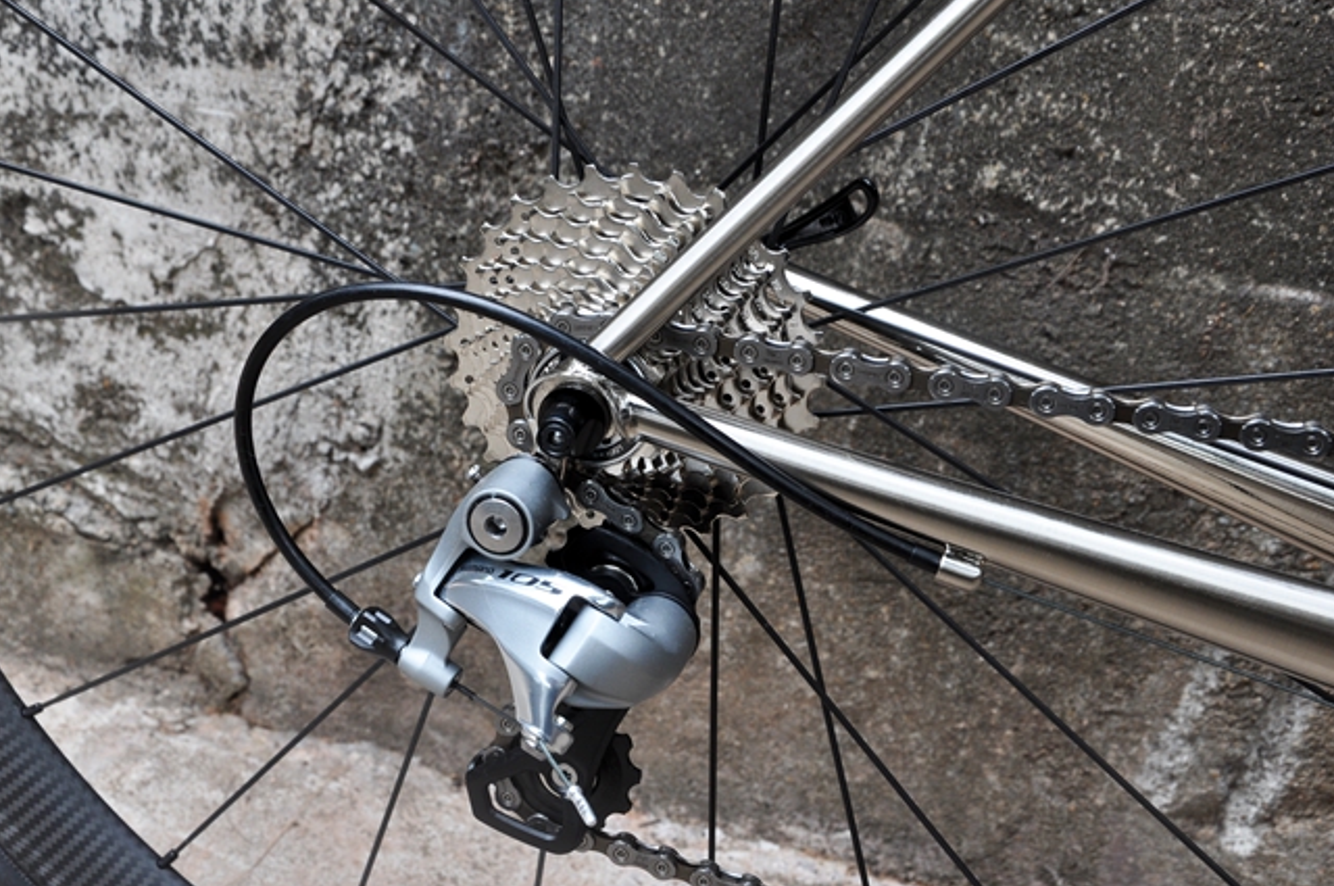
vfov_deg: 23.7
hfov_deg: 35.0
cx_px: 584
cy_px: 520
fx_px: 2109
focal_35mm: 57
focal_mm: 32
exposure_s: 1/60
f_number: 8
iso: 360
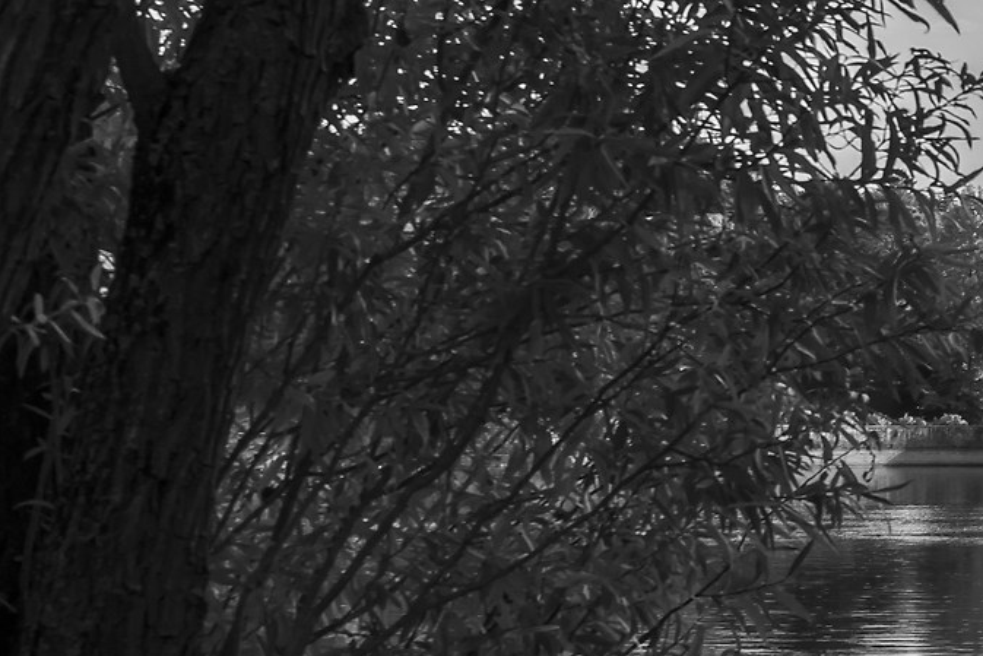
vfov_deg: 9.9
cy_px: 221
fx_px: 3796
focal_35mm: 139
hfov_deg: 13.8
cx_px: 1483
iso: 100
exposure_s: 1/60
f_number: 11
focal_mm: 39
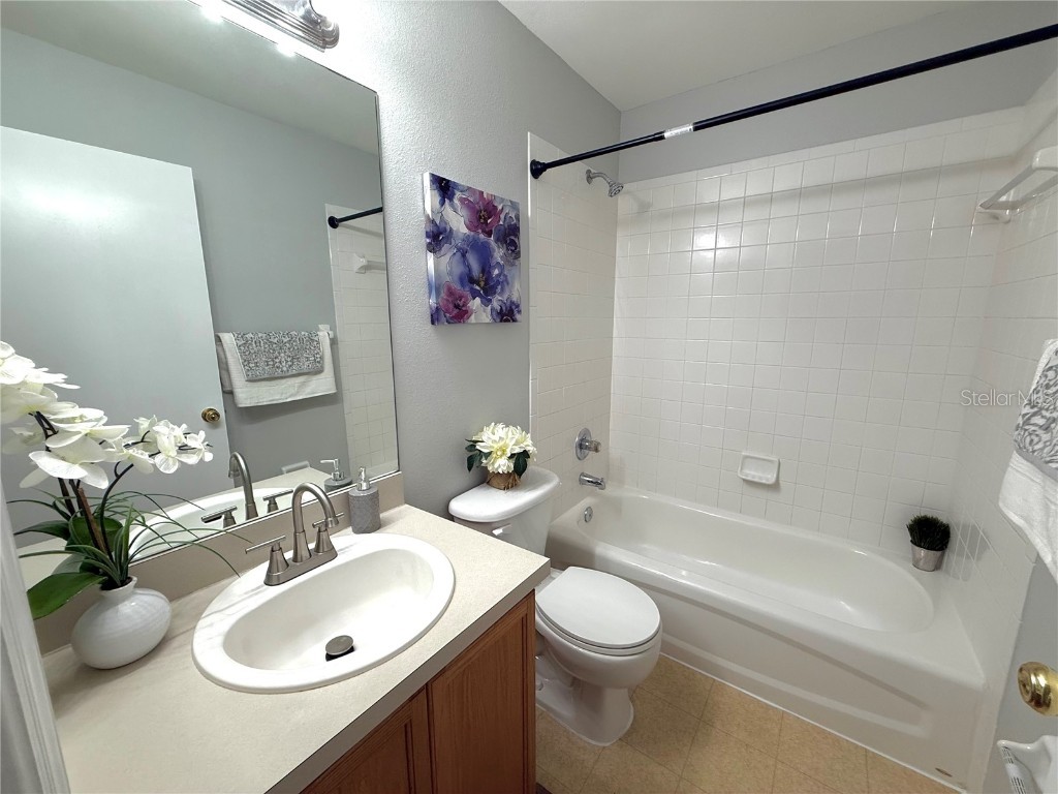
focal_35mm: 14
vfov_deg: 85.7
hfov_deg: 102.1
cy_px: 397
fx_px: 428
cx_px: 529
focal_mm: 2.22
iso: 125
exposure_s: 1/120
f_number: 2.2
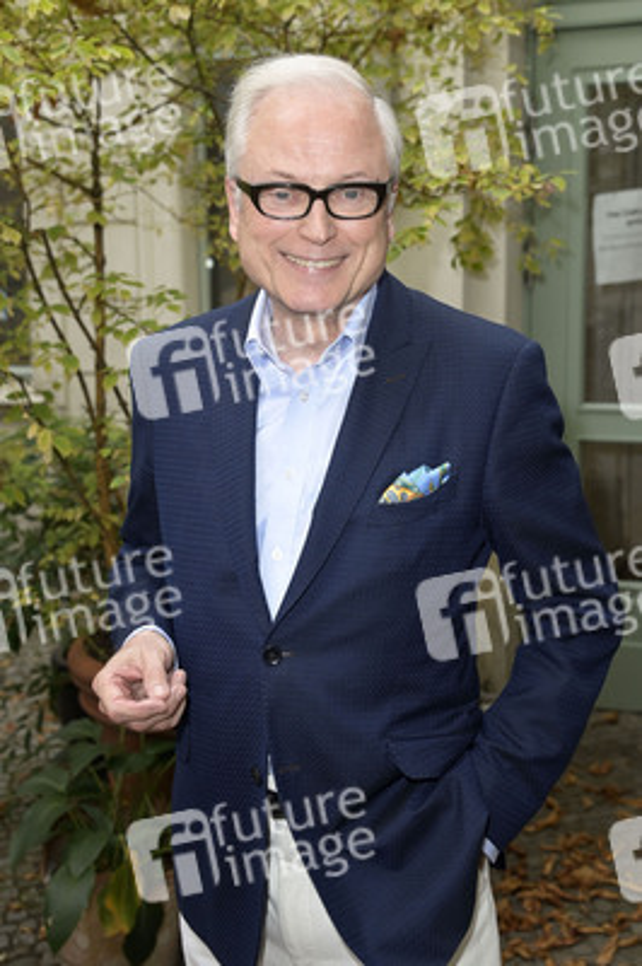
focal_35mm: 44
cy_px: 483
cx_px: 321
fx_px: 1179
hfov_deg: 30.5
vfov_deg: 44.5
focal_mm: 44
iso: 500
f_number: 4.5
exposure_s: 1/200
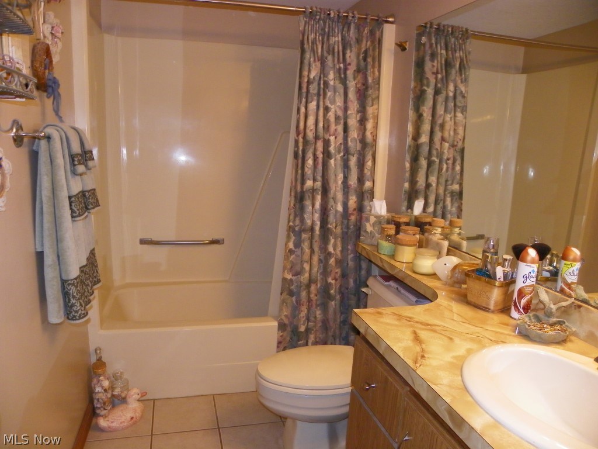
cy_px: 224
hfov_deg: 67.3
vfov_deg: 53.1
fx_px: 449
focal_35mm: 26
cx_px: 299
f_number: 2.8
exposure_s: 1/30
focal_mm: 4.6
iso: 200
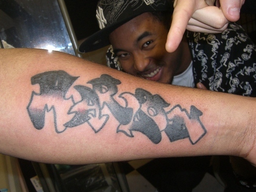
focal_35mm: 49
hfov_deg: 38.9
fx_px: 362
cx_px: 120
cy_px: 84
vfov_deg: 29.6
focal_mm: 6.2
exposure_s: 1/60
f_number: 2.7
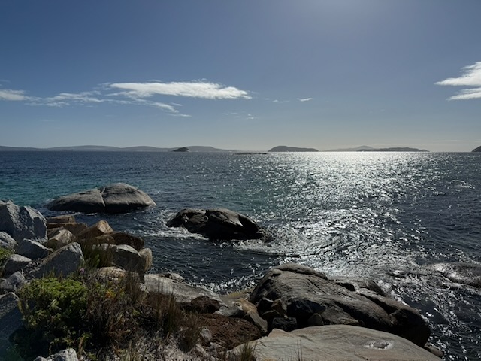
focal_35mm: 24
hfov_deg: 71.6
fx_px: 333
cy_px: 180
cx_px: 240
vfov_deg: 56.8
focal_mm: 6.76
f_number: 1.78
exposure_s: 1/14286
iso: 50
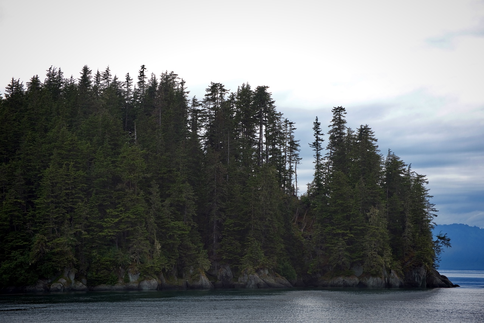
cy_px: 162
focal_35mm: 122
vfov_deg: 11.2
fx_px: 1640
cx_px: 242
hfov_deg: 16.8
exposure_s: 1/250
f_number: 8
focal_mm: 122
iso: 100
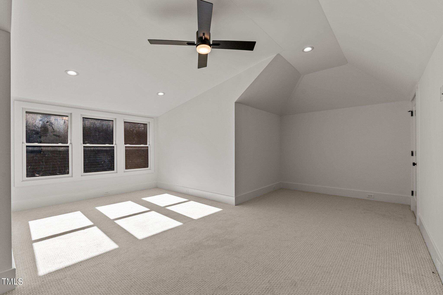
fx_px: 184
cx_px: 222
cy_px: 148
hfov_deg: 100.4
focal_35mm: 15
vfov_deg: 77.2
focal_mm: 15
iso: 400
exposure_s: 1/200
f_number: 6.3
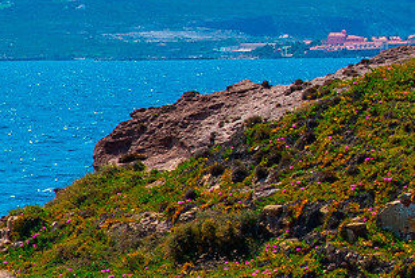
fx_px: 4938
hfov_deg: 4.5
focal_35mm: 428
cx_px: -1060
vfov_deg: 3.2
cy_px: 186
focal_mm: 55
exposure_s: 1/400
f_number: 10
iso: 100
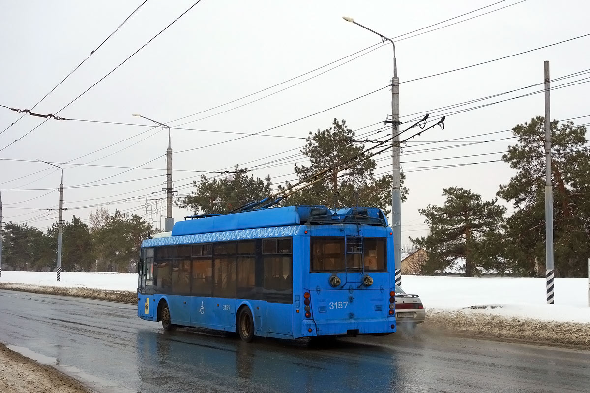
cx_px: 295
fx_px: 836
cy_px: 196
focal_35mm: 51
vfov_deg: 26.5
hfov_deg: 38.9
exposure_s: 1/500
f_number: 5.6
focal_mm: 19.1
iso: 125
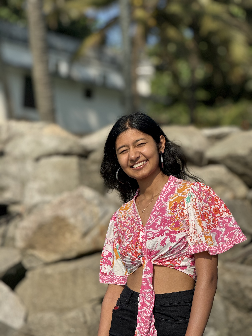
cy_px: 168
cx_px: 126
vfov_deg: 16.4
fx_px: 1165
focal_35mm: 120
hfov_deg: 12.3
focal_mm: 15.66
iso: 50
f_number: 2.8
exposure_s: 1/1318
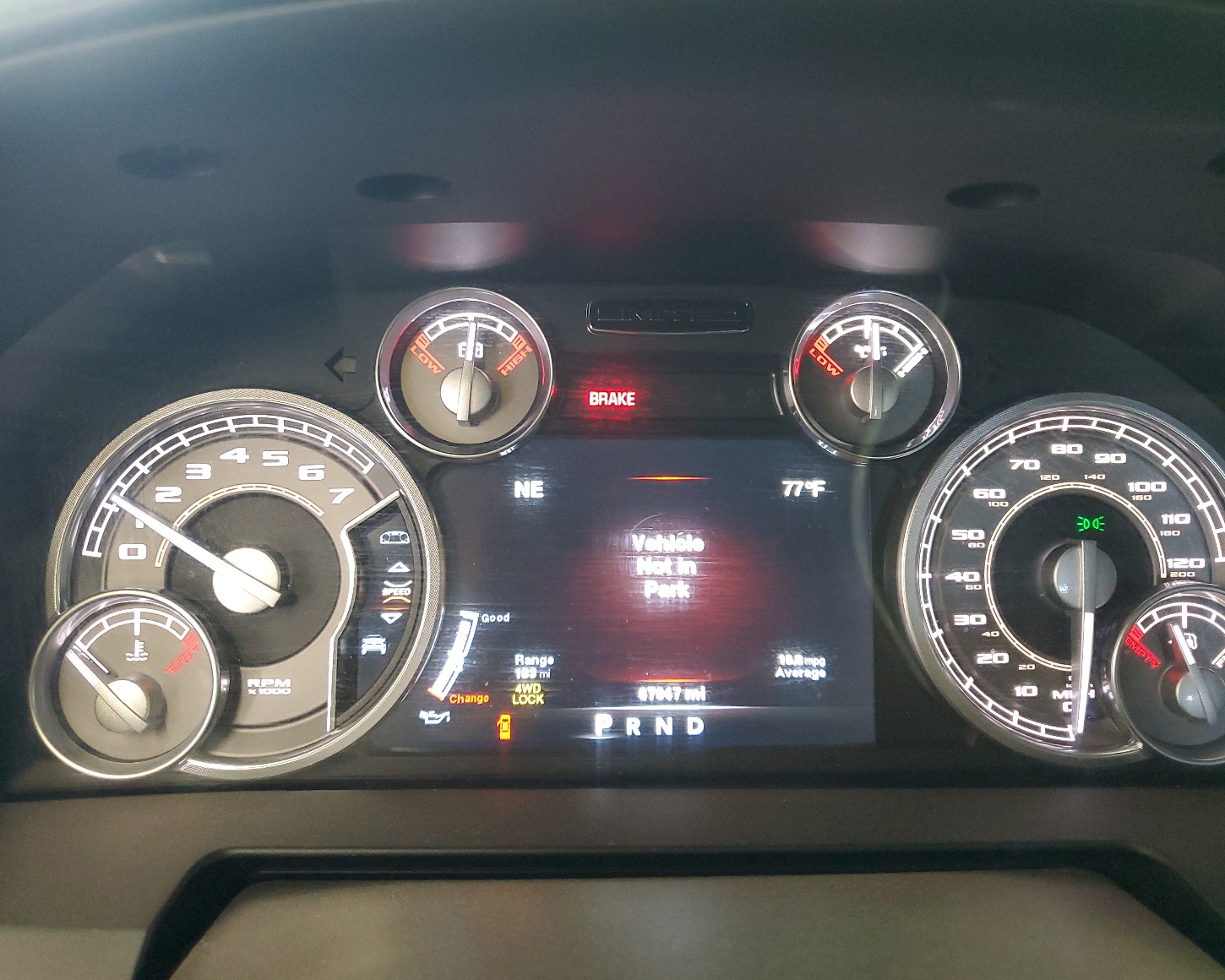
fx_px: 1015
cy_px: 481
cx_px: 634
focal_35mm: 28
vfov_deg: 51.5
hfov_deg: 62.2
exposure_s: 1/40
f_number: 1.5
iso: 288
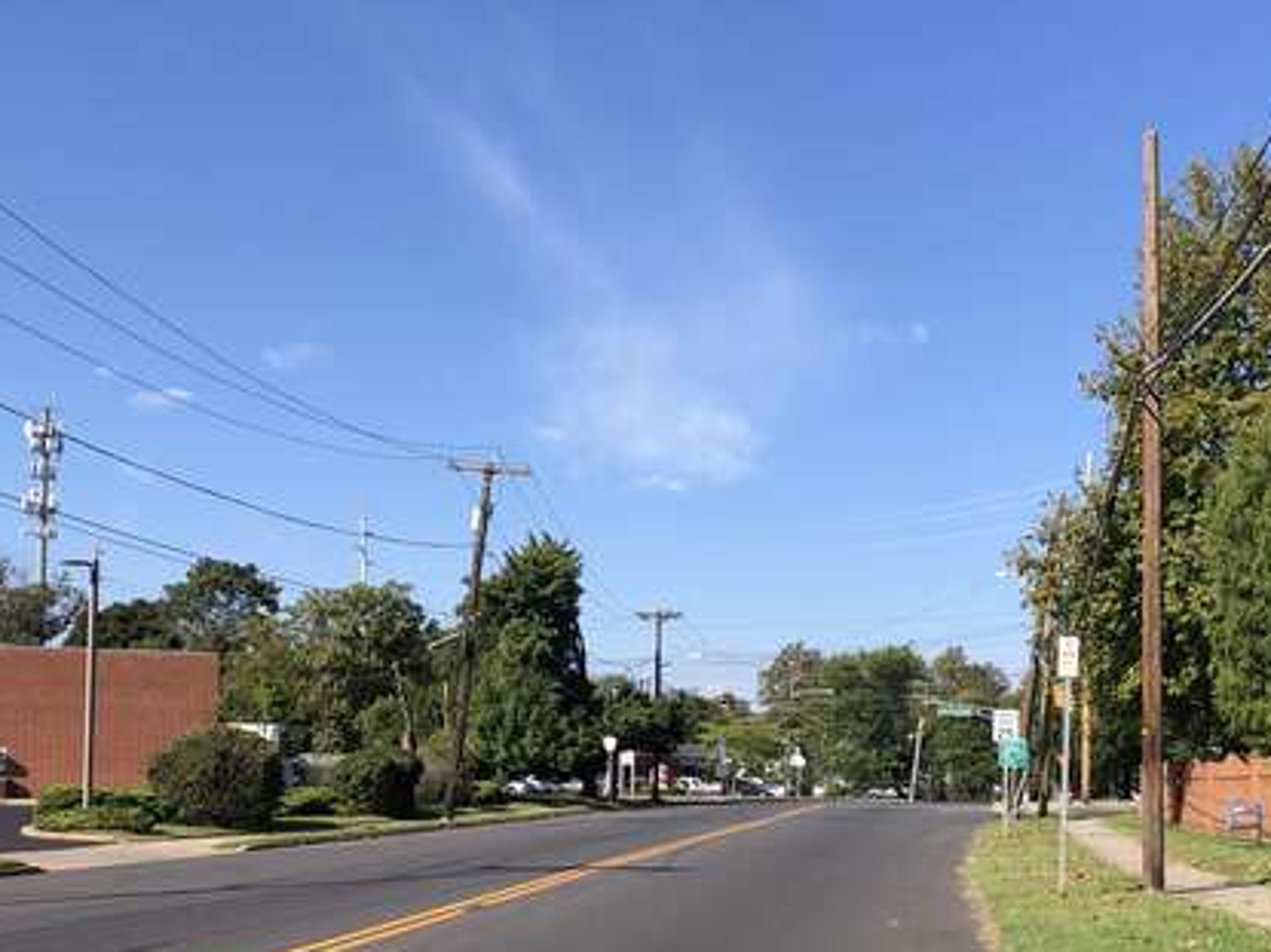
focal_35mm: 54
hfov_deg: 35.4
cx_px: 775
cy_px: 722
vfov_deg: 26.6
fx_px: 1982
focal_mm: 4
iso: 20
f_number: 1.8
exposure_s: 1/1600
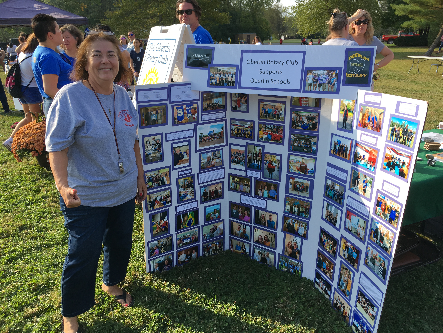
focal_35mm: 29
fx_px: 371
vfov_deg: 48.2
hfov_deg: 61.7
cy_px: 166
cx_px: 222
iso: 25
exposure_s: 1/668
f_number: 2.2
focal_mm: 4.15
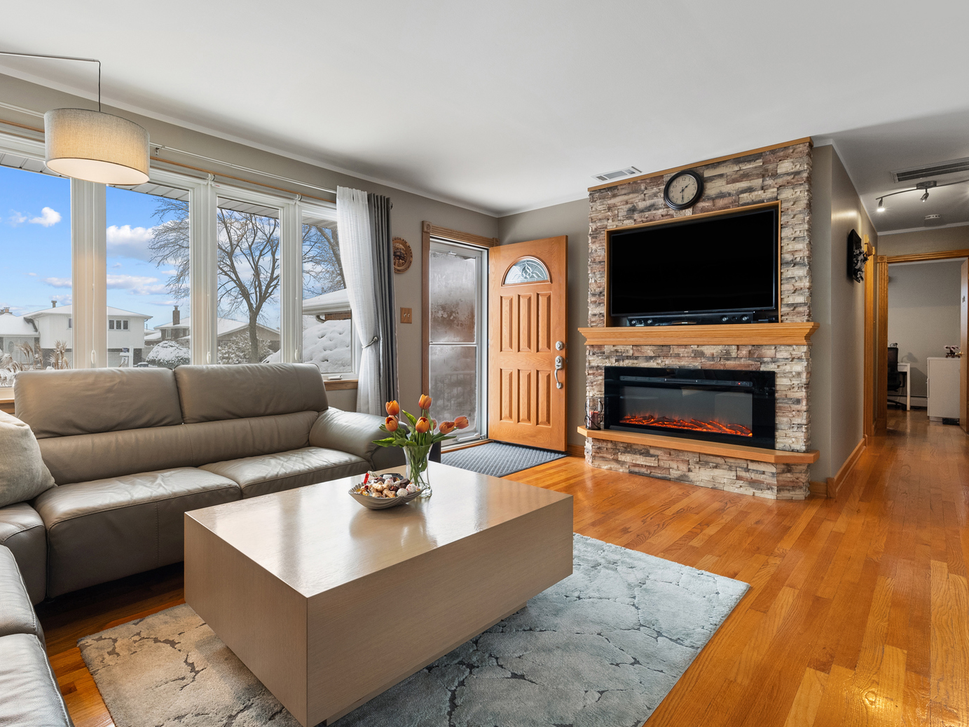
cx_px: 445
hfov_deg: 87.6
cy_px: 356
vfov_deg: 71.6
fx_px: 504
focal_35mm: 18
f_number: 8
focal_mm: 16
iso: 640
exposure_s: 1
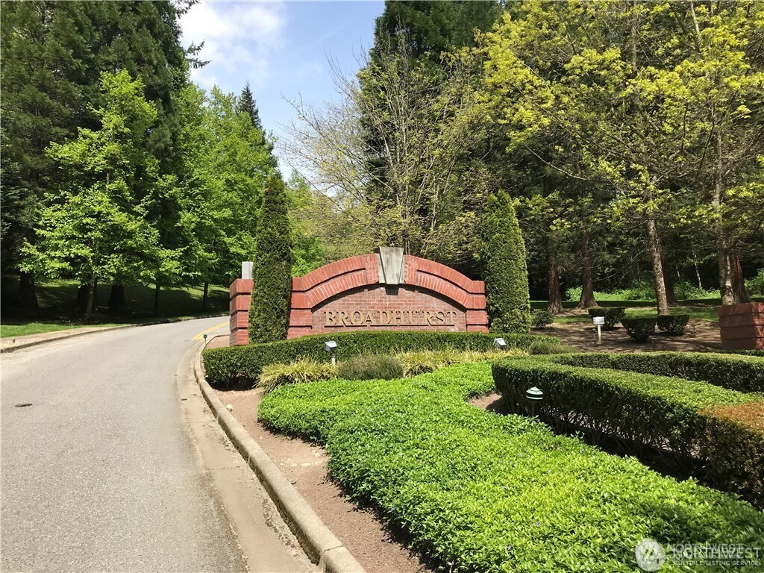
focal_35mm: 28
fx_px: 618
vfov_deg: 49.7
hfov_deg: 63.4
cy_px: 286
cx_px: 382
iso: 20
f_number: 1.8
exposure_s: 1/1259
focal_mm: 3.99
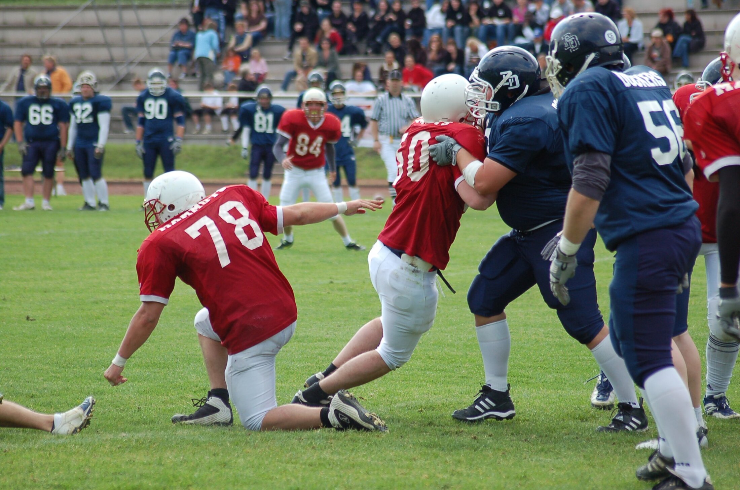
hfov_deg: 9.2
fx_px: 4616
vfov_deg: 6.1
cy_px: 245
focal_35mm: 225
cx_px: 370
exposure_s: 1/800
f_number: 4.5
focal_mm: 150
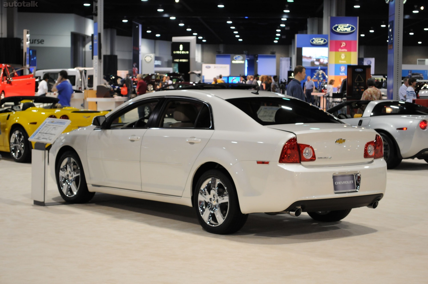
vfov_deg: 16.5
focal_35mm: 82
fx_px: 980
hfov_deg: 24.6
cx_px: 214
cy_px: 142
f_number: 5.6
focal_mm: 55
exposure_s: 1/30
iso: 800
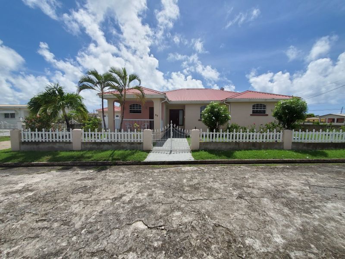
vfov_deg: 89.9
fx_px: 130
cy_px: 130
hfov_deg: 106.2
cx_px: 172
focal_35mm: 13
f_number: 2.2
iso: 50
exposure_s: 1/1567
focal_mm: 1.8
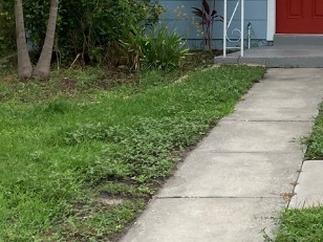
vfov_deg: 15.3
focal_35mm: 93
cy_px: -45
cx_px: 366
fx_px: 868
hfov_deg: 20.0
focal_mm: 3.99
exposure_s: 1/941
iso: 20
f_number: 1.8
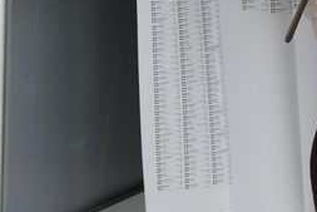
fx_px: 5462
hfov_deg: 3.3
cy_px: -180
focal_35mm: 620
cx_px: 470
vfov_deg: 2.2
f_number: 4
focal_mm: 153
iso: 2000
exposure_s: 1/320
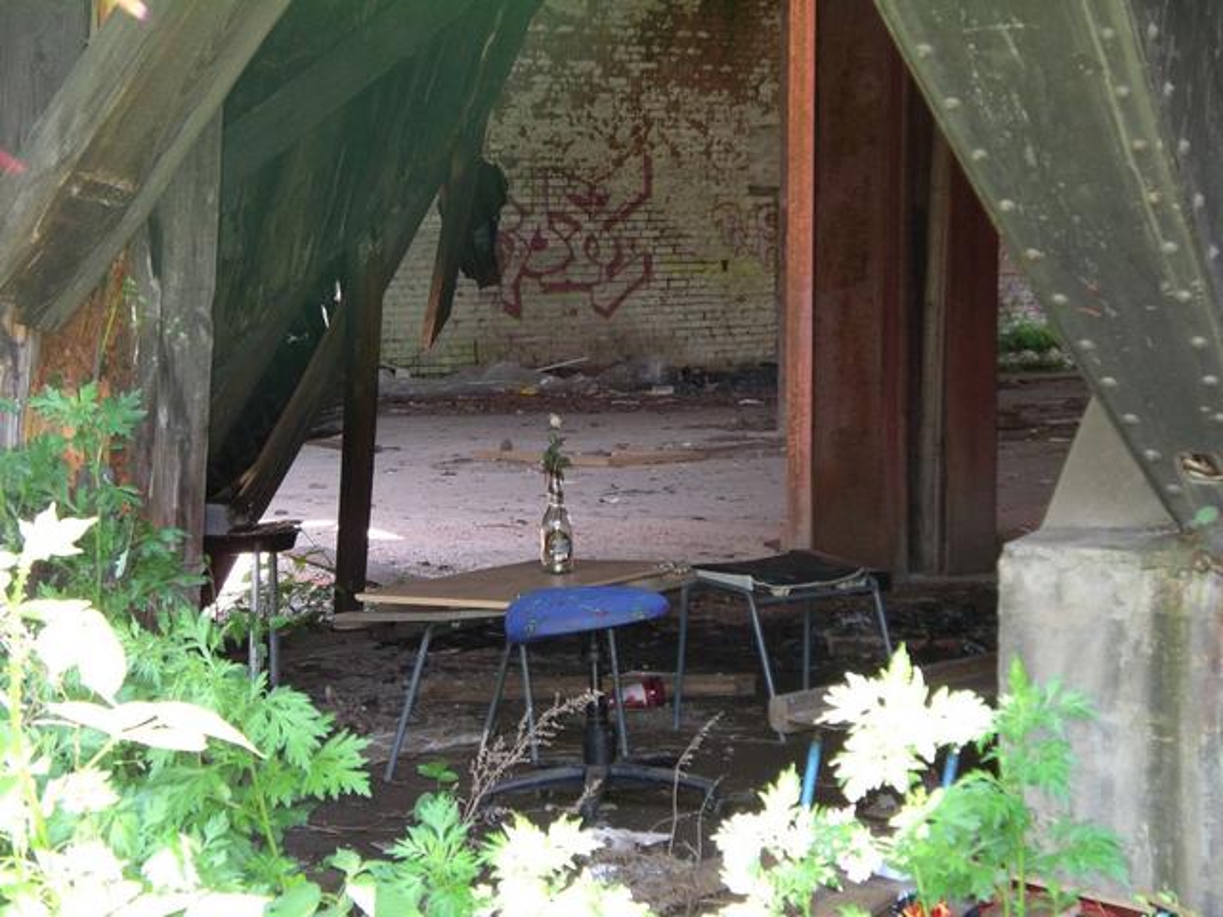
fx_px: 3462
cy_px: 458
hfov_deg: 20.0
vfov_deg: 15.1
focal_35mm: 98
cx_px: 612
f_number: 3.8
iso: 200
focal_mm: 20.4
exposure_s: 1/60
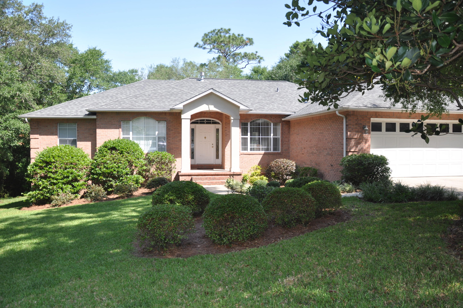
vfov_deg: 46.4
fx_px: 360
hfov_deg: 65.5
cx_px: 238
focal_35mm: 28
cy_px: 158
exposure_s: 1/200
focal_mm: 18
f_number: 4
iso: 200
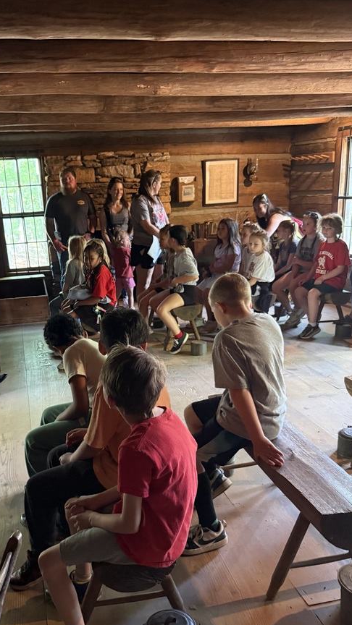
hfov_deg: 37.4
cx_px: 117
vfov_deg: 62.3
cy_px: 358
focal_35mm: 31
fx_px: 514
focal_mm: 6.76
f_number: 1.78
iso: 640
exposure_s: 1/40
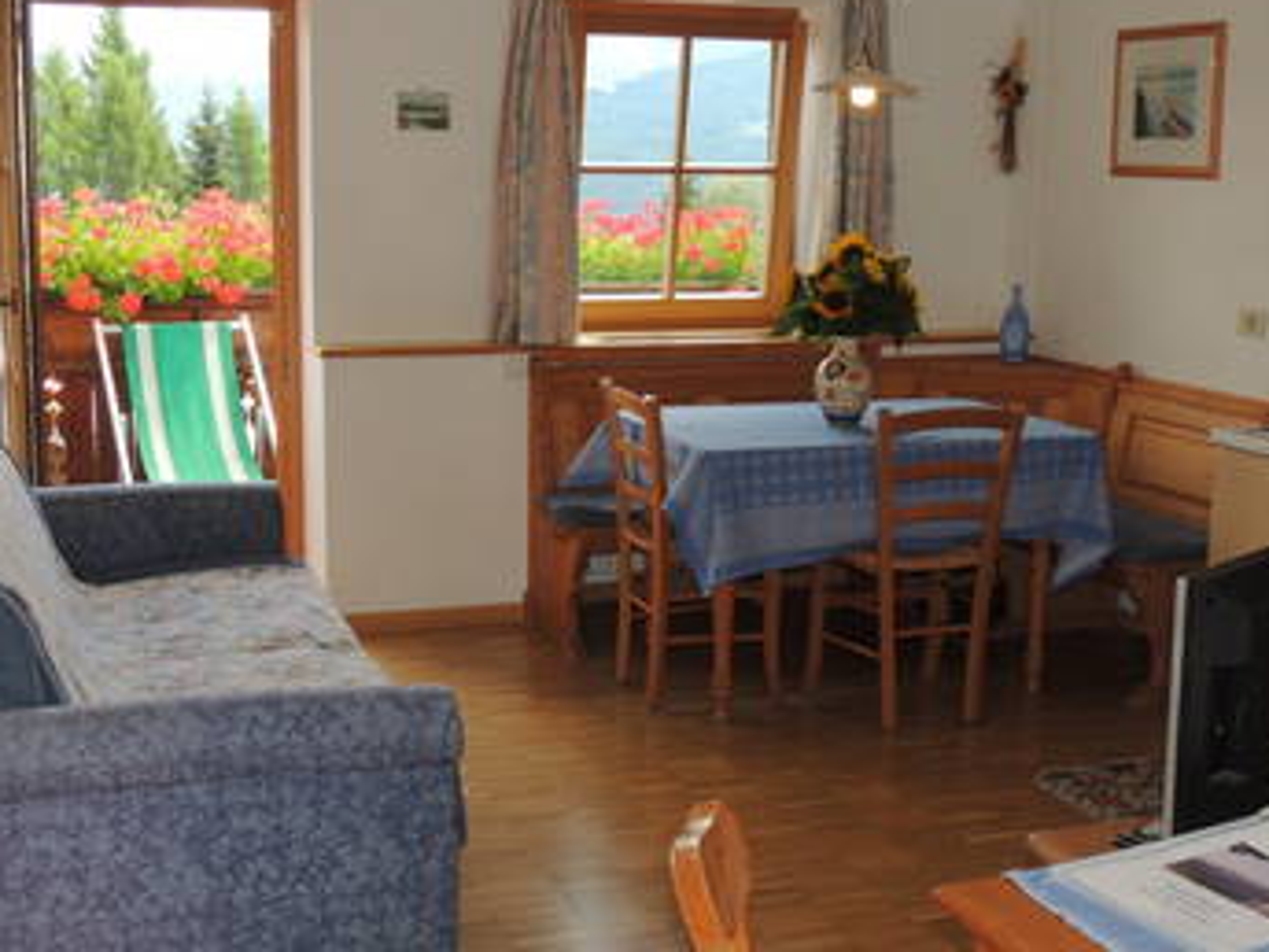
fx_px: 1833
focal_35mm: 50
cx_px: 616
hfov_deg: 38.2
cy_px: 472
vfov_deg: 29.1
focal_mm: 7.6
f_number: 7.6
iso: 280
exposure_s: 1/50
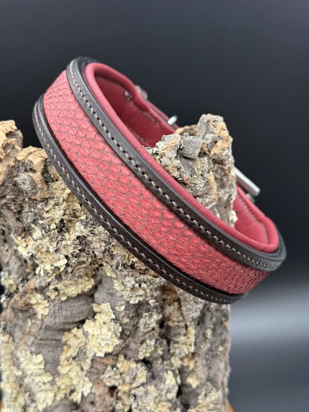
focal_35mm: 48
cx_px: 154
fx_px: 571
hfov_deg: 30.3
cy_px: 206
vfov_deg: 39.7
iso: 80
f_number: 1.78
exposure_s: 1/121
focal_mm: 6.76
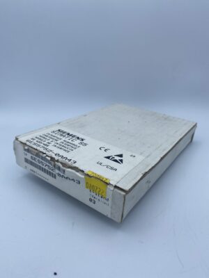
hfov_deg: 53.1
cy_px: 139
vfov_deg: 67.3
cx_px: 104
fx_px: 209
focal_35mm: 26
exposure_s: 1/1629
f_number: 1.8
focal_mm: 4.25
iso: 32
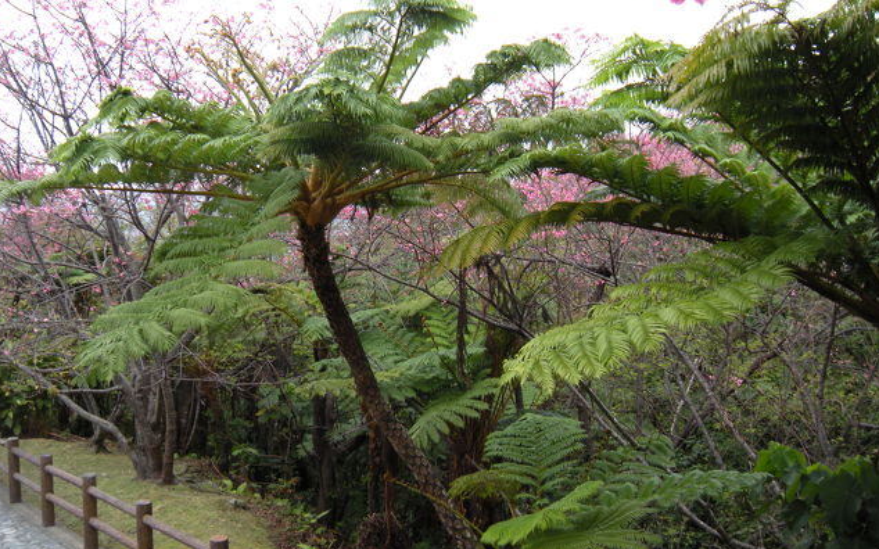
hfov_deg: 51.6
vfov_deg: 33.5
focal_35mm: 38
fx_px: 910
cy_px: 249
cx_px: 438
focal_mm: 5.9
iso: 64
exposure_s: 1/110
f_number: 3.8
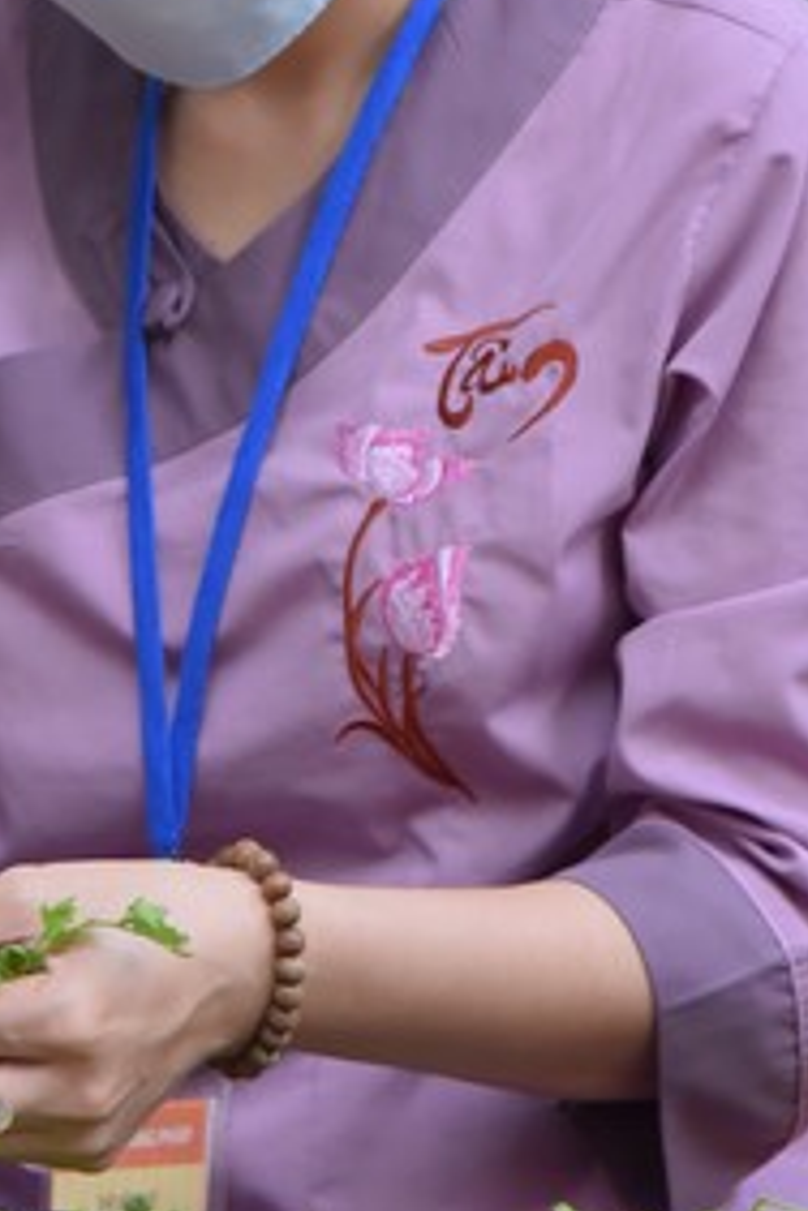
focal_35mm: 277
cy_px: 228
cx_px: 202
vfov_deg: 7.4
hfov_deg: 5.0
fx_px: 9325
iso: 1000
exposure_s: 1/125
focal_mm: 120
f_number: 4
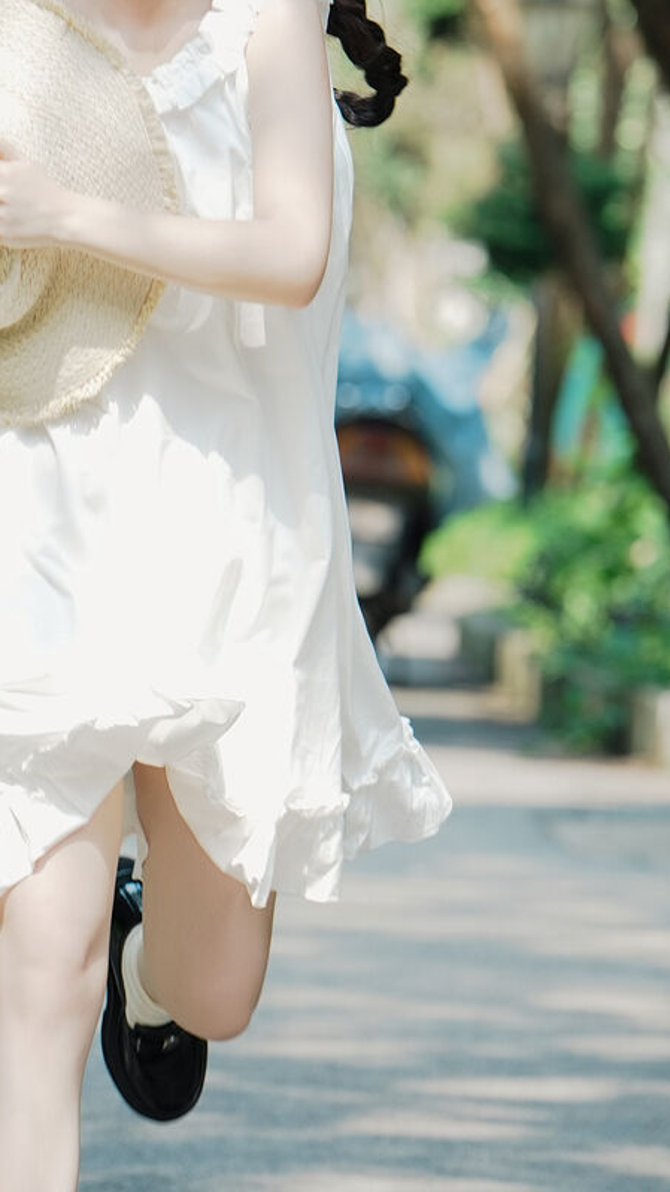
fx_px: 9324
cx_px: 295
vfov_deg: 7.3
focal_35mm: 295
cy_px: 291
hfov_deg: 4.1
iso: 200
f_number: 4
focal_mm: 125
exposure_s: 1/320
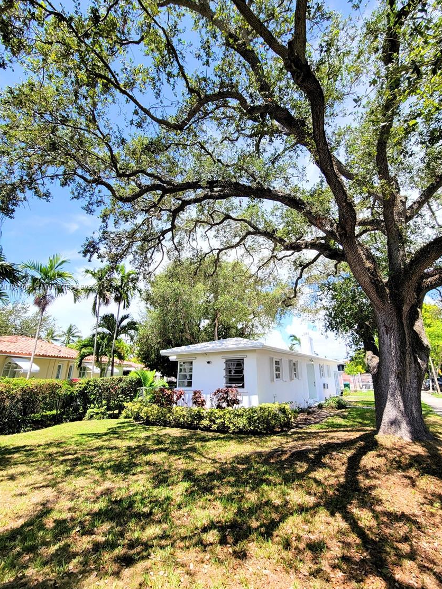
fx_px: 238
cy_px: 287
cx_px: 236
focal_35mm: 14
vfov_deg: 102.0
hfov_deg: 85.6
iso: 50
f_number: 2.2
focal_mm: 2.2
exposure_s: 1/957
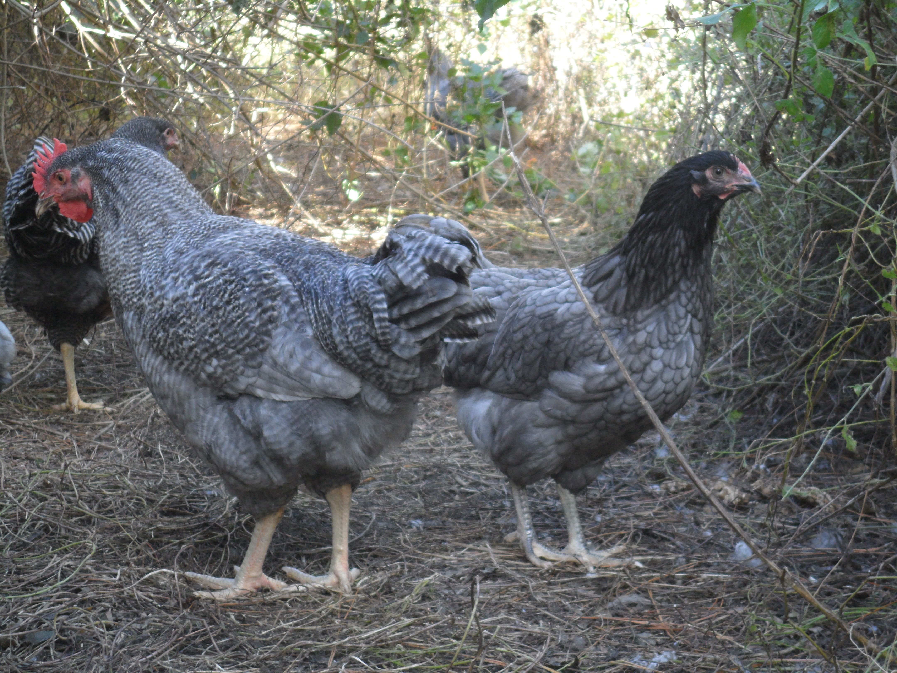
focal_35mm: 74
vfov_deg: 19.9
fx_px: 1918
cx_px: 448
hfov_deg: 26.3
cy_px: 336
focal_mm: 13.2
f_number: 3.9
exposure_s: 1/60
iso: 200
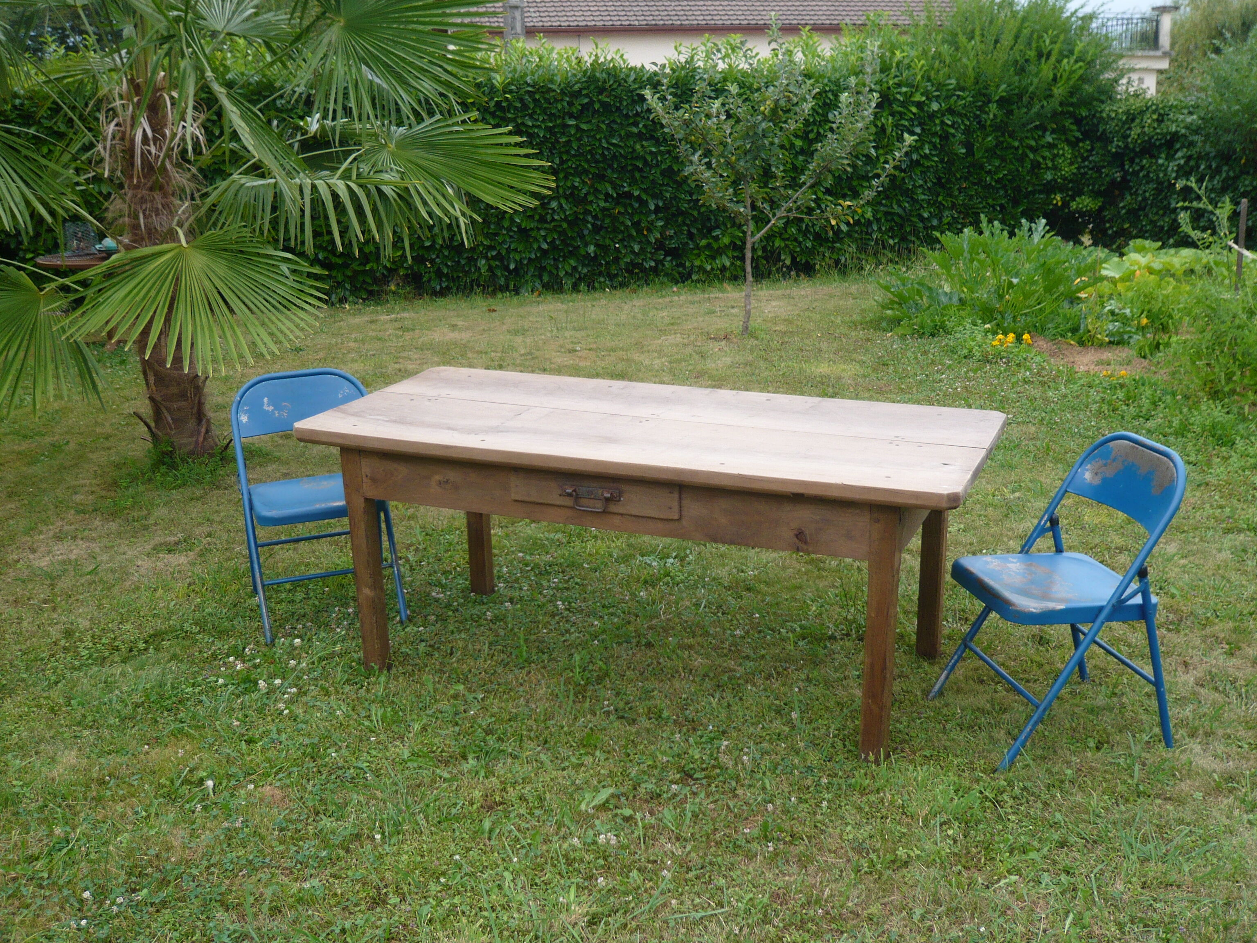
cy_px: 472
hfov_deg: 51.4
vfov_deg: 39.7
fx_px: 1307
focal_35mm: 36
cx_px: 628
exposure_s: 1/125
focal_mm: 5.8
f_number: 3.1
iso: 100
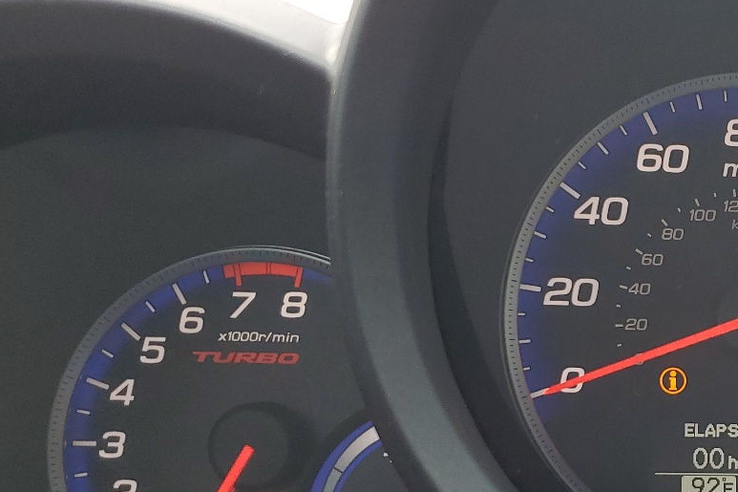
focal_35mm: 56
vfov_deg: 23.8
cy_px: 401
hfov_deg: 33.5
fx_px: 1148
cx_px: 685
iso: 50
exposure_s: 1/125
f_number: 1.5
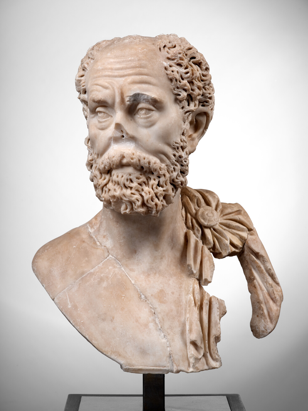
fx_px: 747
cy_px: 206
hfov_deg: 23.3
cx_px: 154
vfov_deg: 30.7
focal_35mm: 63
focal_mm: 80
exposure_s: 1/125
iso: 200
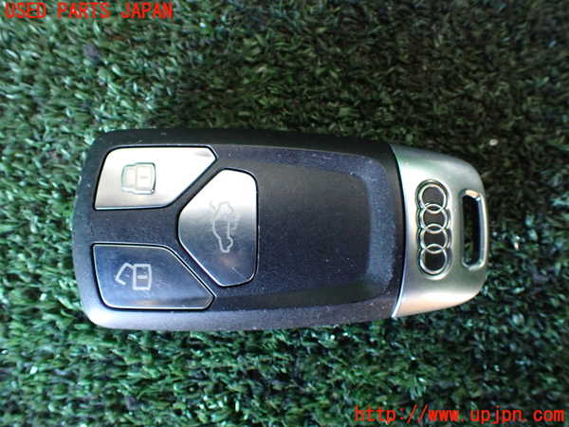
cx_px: 284
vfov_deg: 46.8
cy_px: 214
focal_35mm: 30
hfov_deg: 60.0
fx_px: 493
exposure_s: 1/30
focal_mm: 5.4
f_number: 2.3
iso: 800
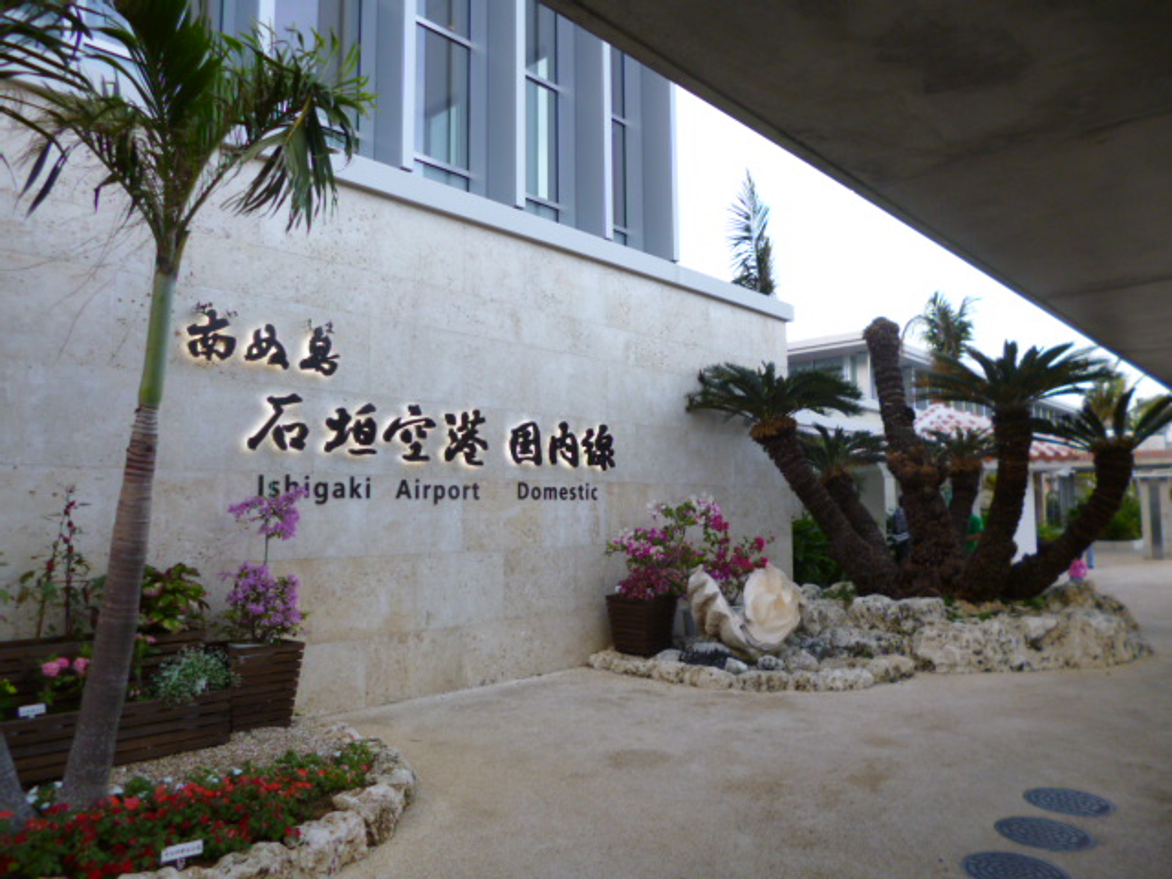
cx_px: 586
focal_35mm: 24
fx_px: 813
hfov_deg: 71.6
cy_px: 440
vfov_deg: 56.8
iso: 100
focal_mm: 4.3
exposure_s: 1/100
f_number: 2.5
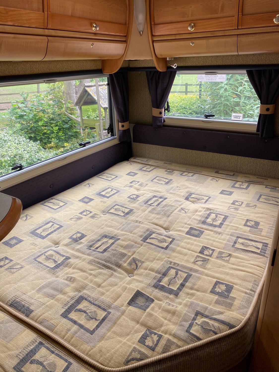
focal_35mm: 26
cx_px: 140
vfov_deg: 67.3
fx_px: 279
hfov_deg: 53.1
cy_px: 186
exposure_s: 1/122
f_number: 1.8
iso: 32
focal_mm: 4.25
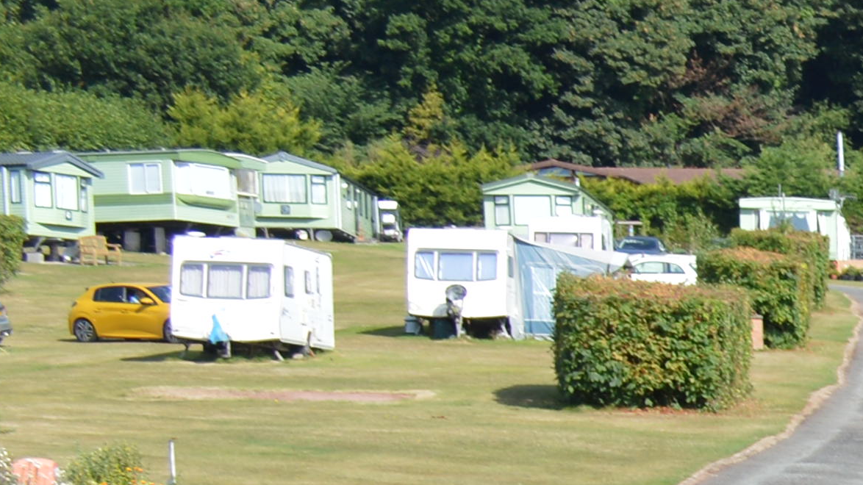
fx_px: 4050
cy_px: 1333
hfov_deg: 10.4
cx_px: 2119
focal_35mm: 177
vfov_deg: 6.4
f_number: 7.1
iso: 100
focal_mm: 22
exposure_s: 1/200
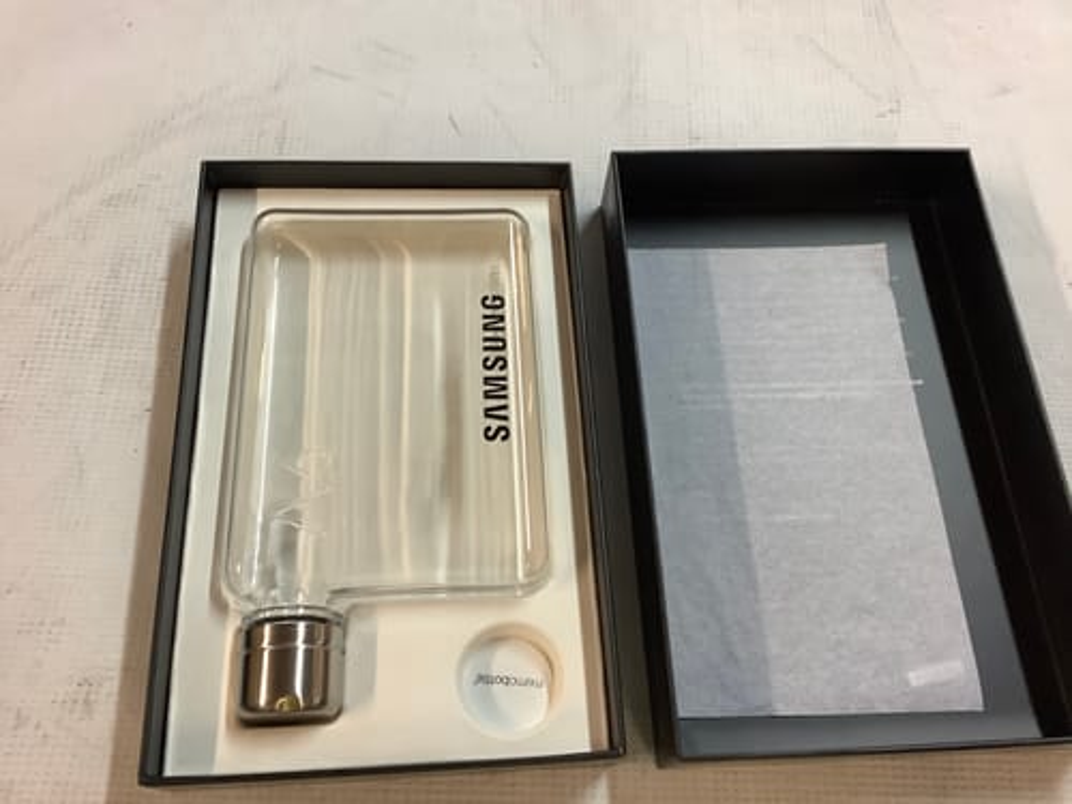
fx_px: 960
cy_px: 402
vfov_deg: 45.4
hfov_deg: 58.4
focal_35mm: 31
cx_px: 536
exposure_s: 1/50
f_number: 2.4
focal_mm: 3.3
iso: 160
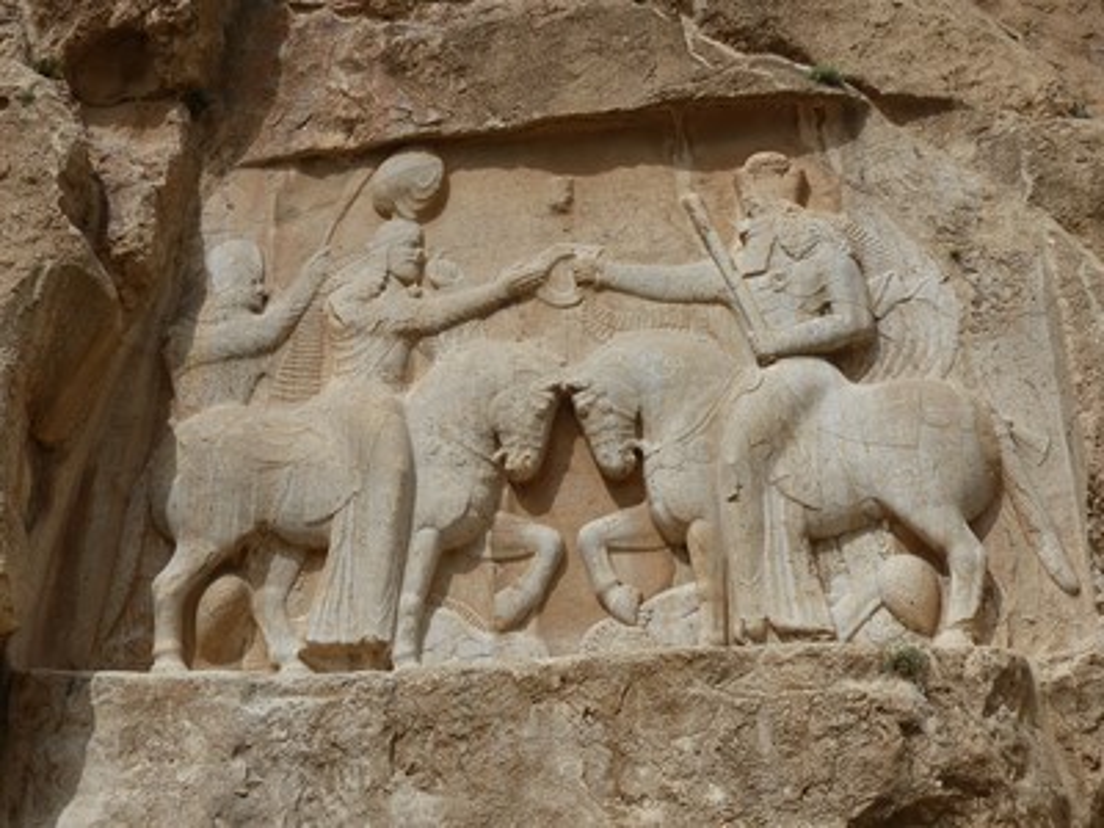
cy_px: 414
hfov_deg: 42.1
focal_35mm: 45
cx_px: 552
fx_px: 1435
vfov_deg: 32.2
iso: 100
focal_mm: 8.1
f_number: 4.5
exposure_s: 1/1600
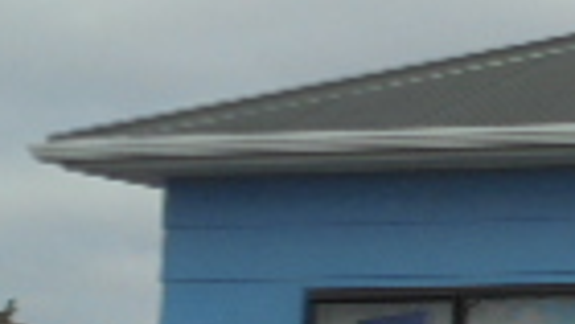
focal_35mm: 244
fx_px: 3723
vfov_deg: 5.0
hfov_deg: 8.2
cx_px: 1294
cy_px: 320
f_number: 4.8
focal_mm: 8.9
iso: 100
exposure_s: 1/500
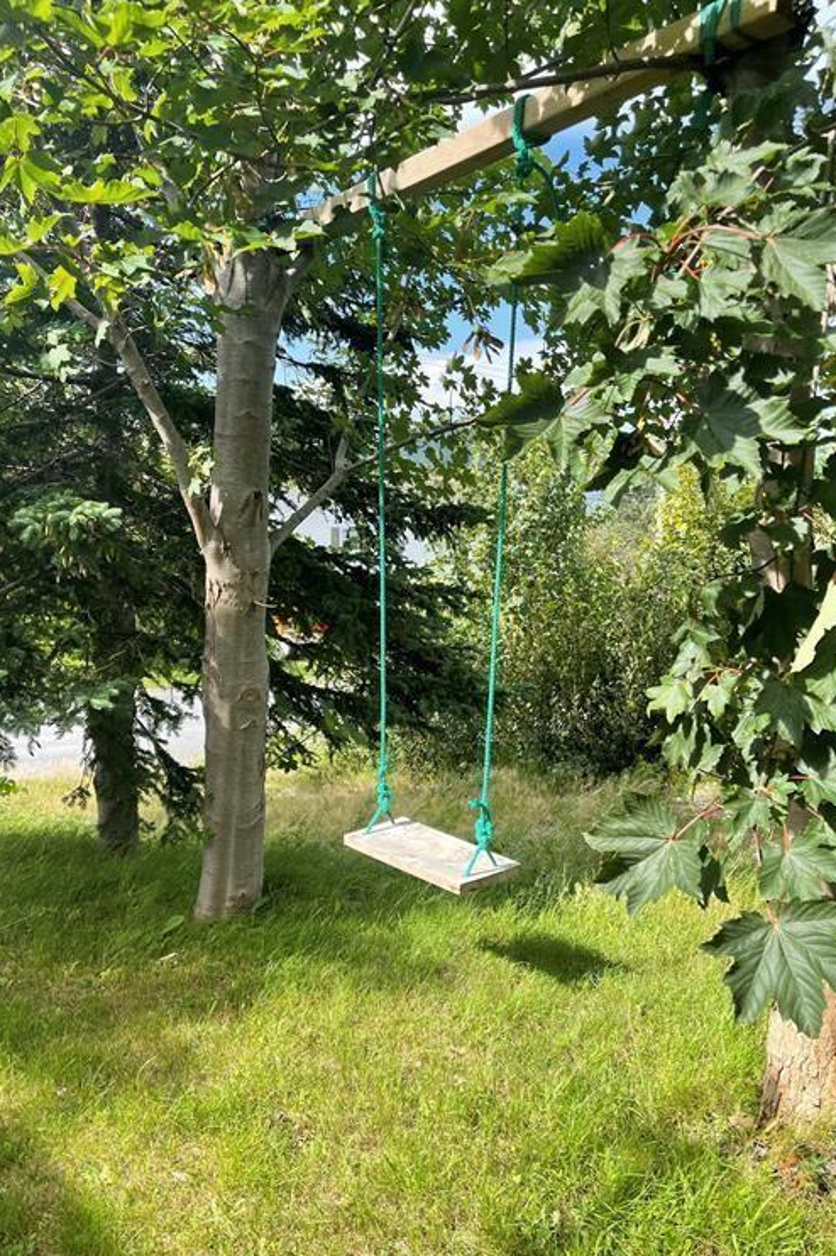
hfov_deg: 46.3
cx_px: 442
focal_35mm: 28
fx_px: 976
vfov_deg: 65.5
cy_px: 635
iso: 32
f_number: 1.6
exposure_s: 1/836
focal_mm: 5.1
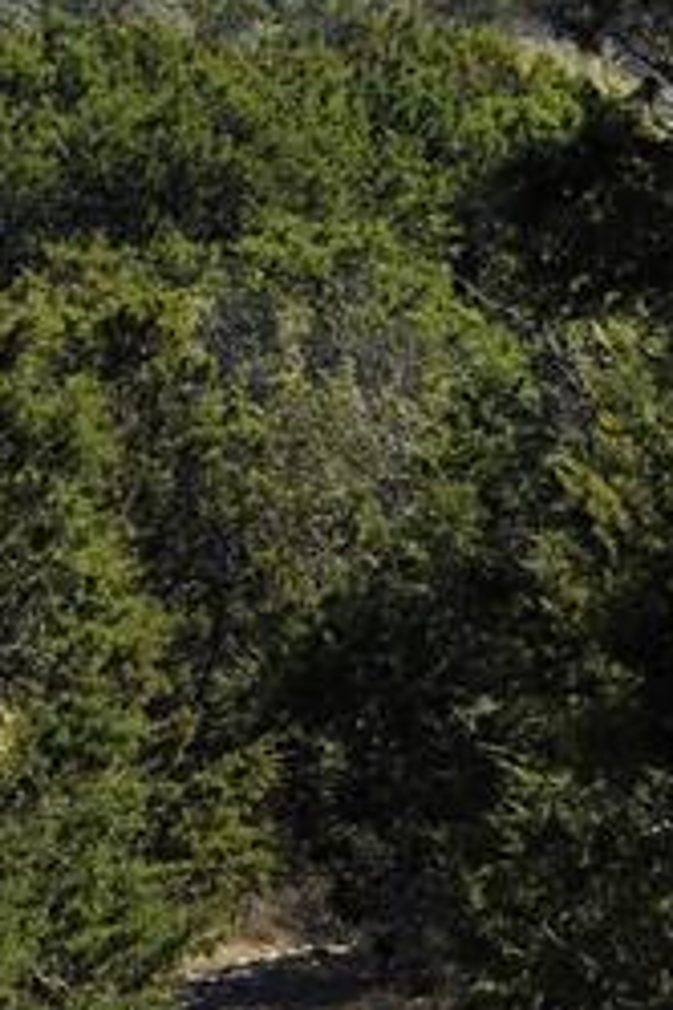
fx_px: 10347
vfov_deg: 5.6
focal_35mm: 369
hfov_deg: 3.7
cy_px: 28
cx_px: 454
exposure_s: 1/1265
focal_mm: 18.6
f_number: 3.4
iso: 64
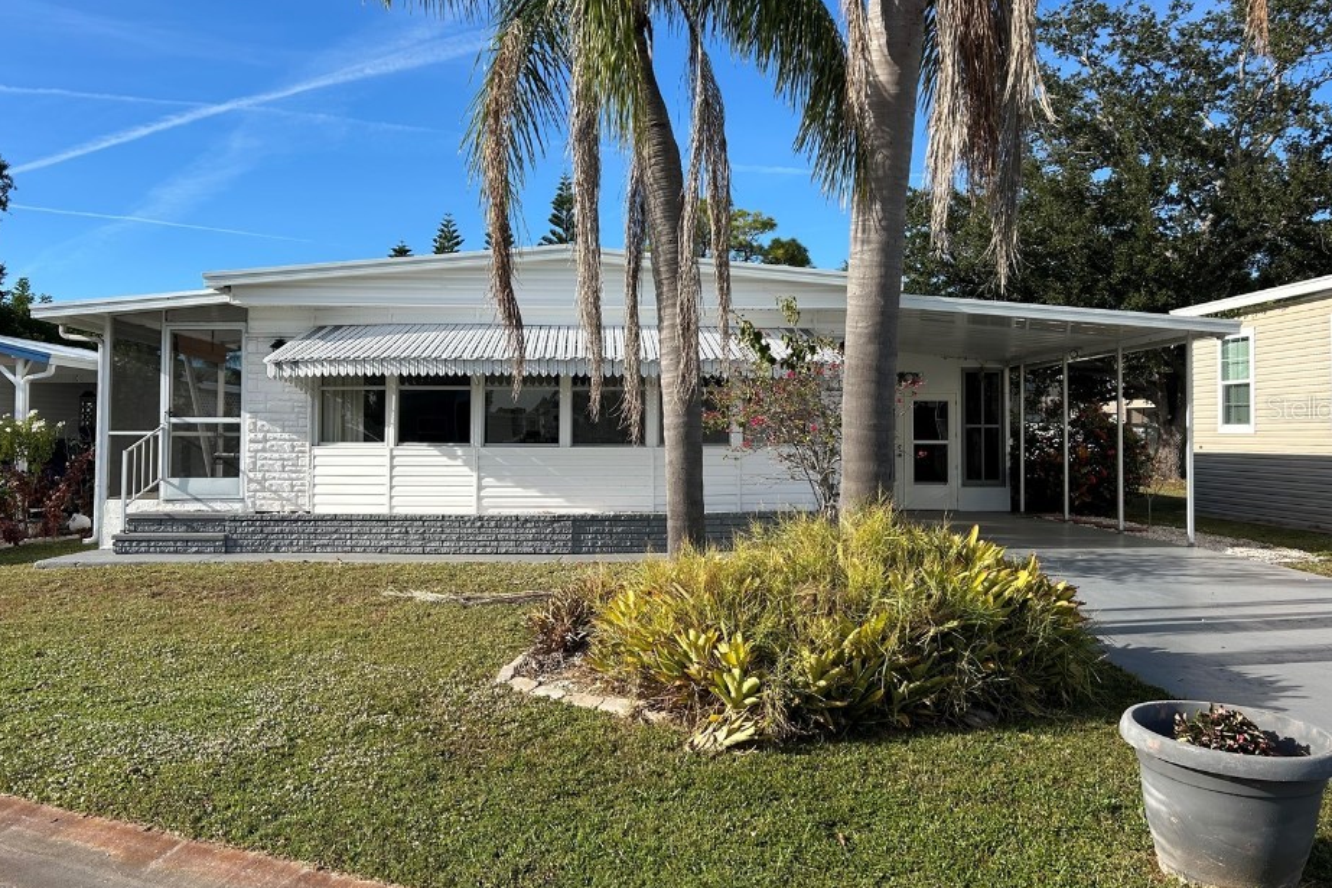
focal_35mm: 30
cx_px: 664
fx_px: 1110
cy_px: 407
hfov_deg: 61.9
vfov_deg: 43.6
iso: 50
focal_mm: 5.7
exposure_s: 1/3165
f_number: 1.5
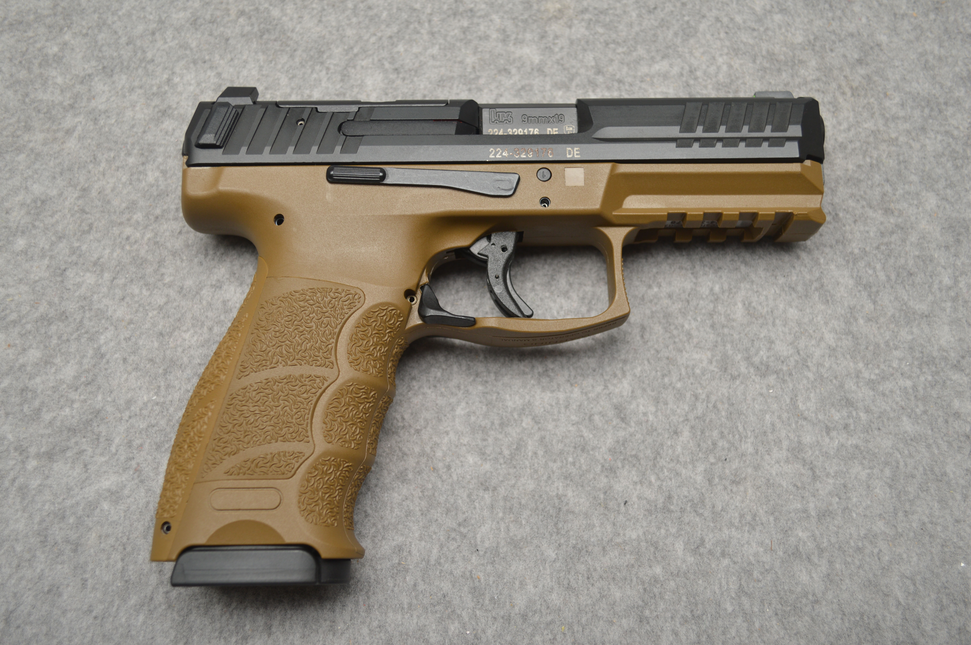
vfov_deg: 36.8
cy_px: 322
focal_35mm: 36
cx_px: 486
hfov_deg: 53.2
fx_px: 970
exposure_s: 1/200
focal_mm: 24
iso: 100
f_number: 4.5
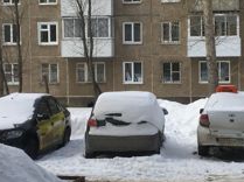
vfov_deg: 16.5
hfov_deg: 22.0
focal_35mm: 89
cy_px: 92
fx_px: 626
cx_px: 158
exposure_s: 1/1099
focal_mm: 4.15
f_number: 2.2
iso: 25
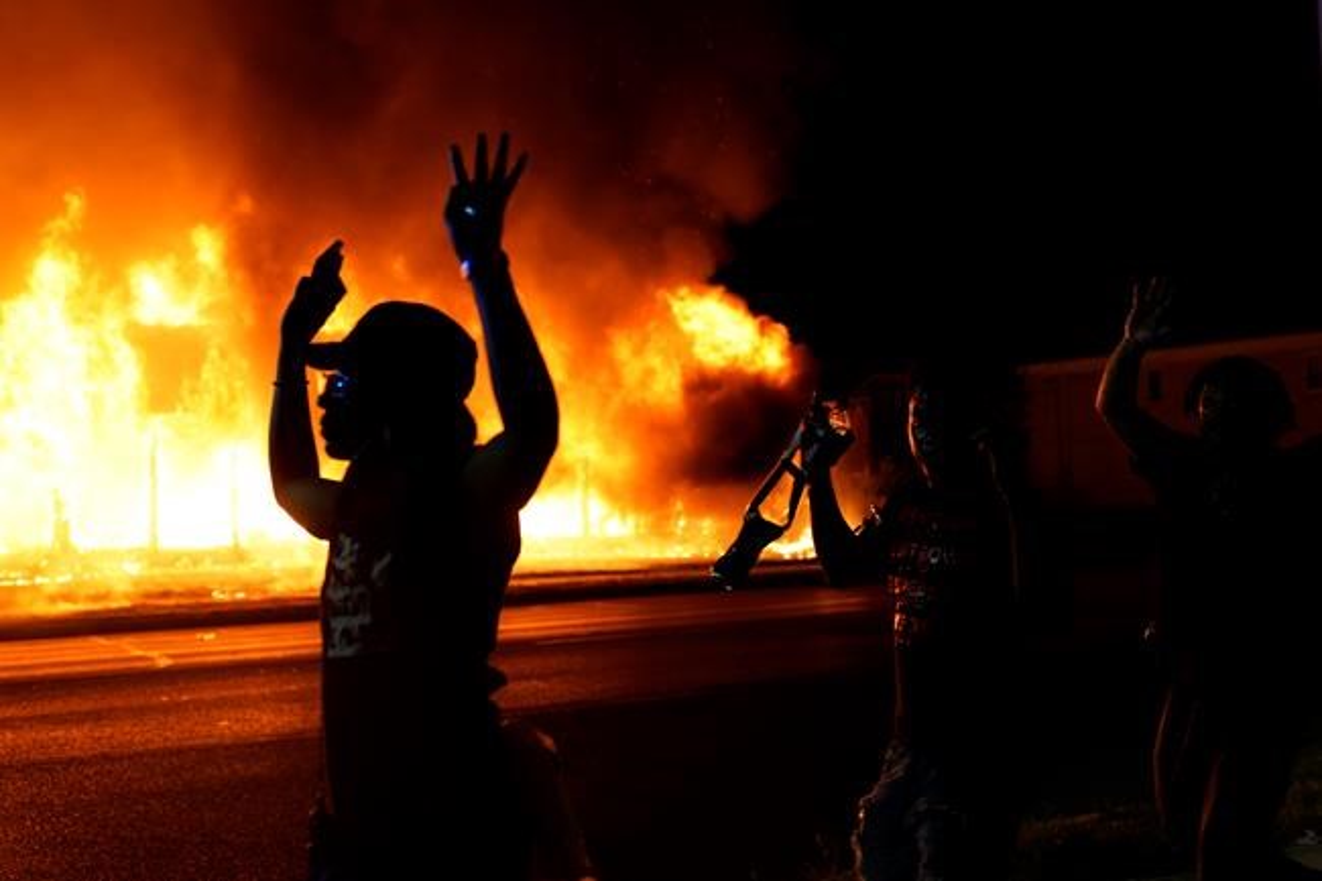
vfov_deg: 33.4
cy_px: 440
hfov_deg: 48.5
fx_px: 1468
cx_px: 661
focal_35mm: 40
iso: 2000
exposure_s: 1/250
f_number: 2.8
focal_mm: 40
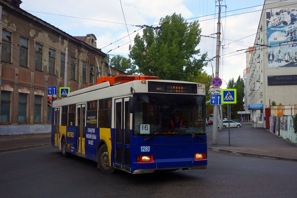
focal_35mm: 37
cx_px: 148
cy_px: 99
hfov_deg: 51.9
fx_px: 305
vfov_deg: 35.9
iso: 125
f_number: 3.5
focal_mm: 13.9
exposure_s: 1/500
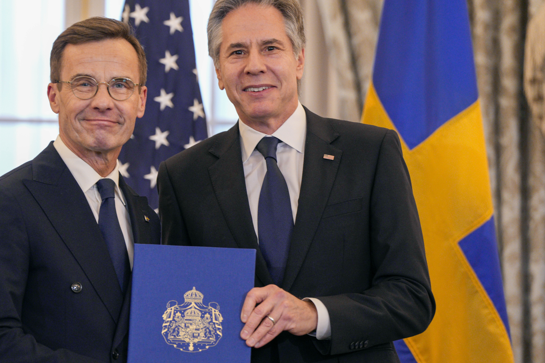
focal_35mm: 209
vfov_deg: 6.6
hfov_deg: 9.8
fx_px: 3164
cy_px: 211
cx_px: 196
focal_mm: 153
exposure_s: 1/400
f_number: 3.5
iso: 3200
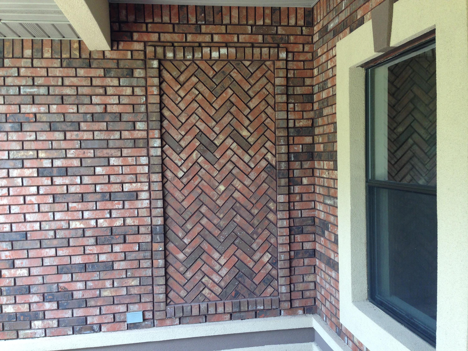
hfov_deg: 55.4
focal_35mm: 33
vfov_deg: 42.9
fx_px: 446
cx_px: 234
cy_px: 176
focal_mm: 4.12
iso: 80
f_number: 2.4
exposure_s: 1/120
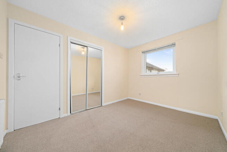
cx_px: 114
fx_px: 76
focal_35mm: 12
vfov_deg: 90.0
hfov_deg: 112.6
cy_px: 76
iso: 640
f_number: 16
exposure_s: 5
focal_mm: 12
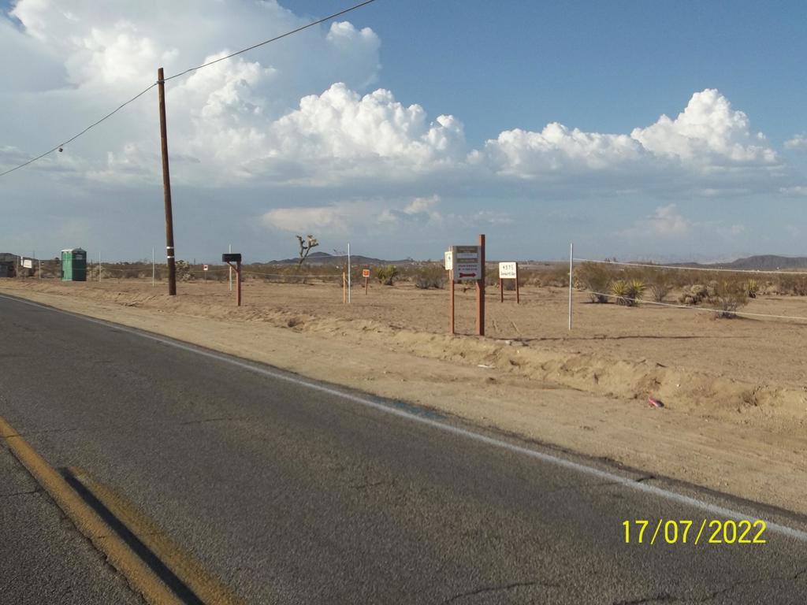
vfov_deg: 38.7
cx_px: 404
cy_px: 302
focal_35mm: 37
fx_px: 863
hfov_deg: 50.1
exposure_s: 1/200
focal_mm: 6.6
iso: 80
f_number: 10.1
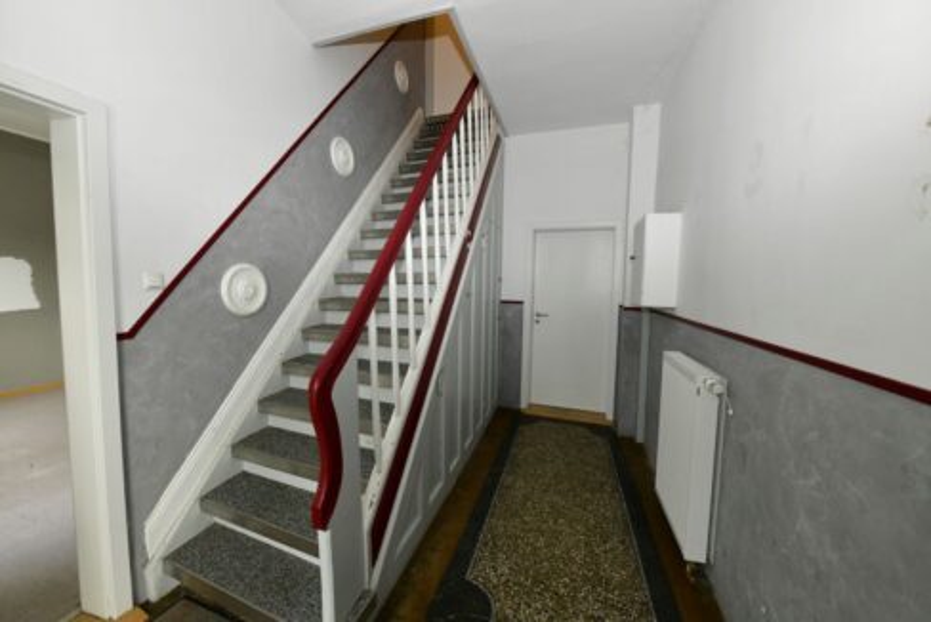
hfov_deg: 104.2
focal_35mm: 14
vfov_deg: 81.3
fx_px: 362
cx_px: 466
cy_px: 311
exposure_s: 1/60
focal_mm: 14
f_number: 7.1
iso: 2000
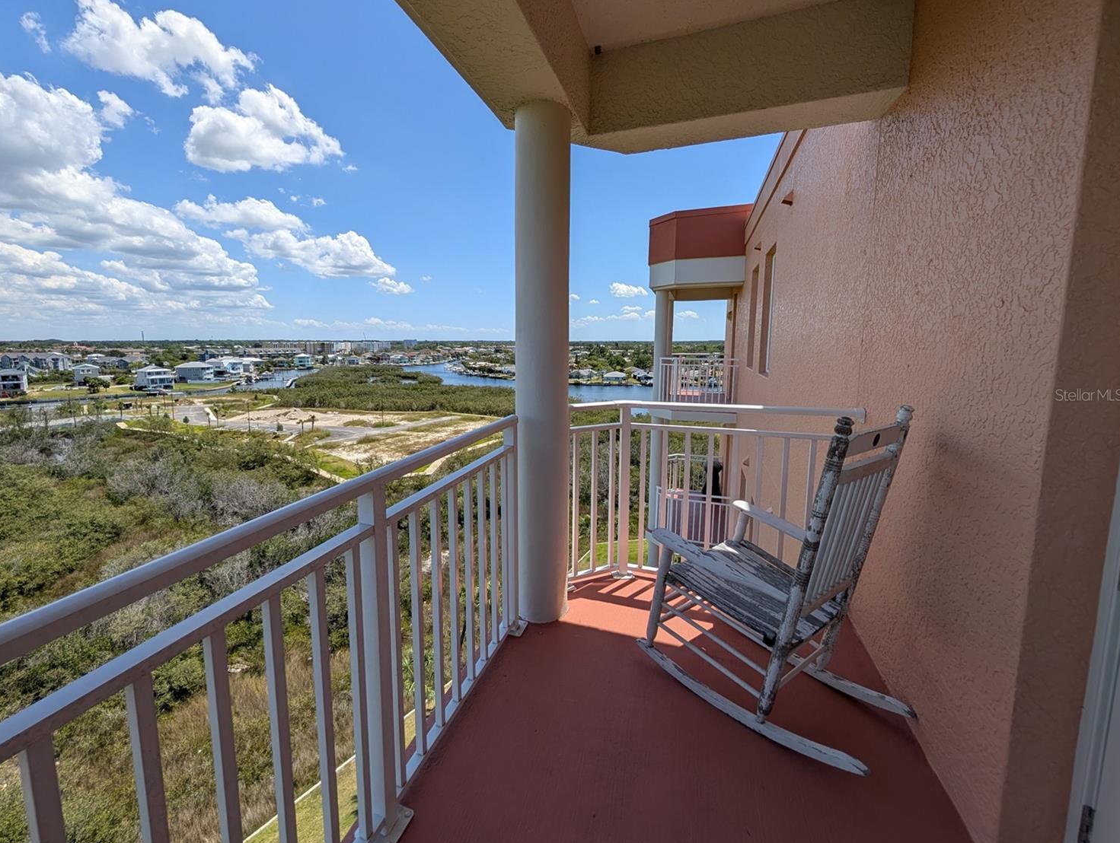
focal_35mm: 13
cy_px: 395
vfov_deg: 90.0
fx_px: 421
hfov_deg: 105.9
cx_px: 520
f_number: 1.7
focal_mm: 2.02
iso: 51
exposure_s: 1/3663
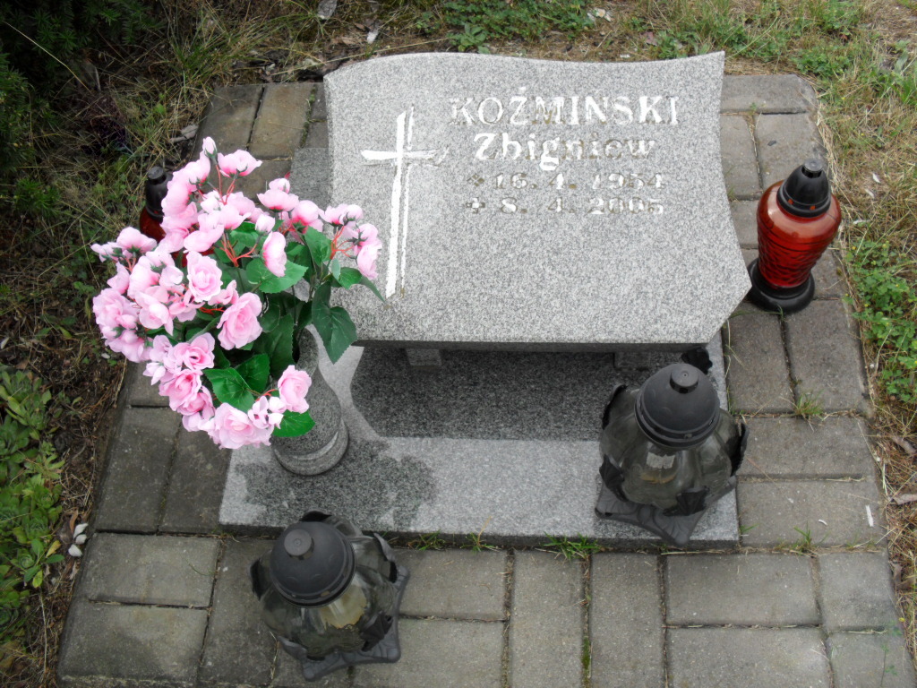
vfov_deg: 40.7
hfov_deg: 52.6
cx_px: 458
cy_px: 344
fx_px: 927
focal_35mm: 35
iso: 100
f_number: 3.2
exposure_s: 1/350
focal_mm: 6.3
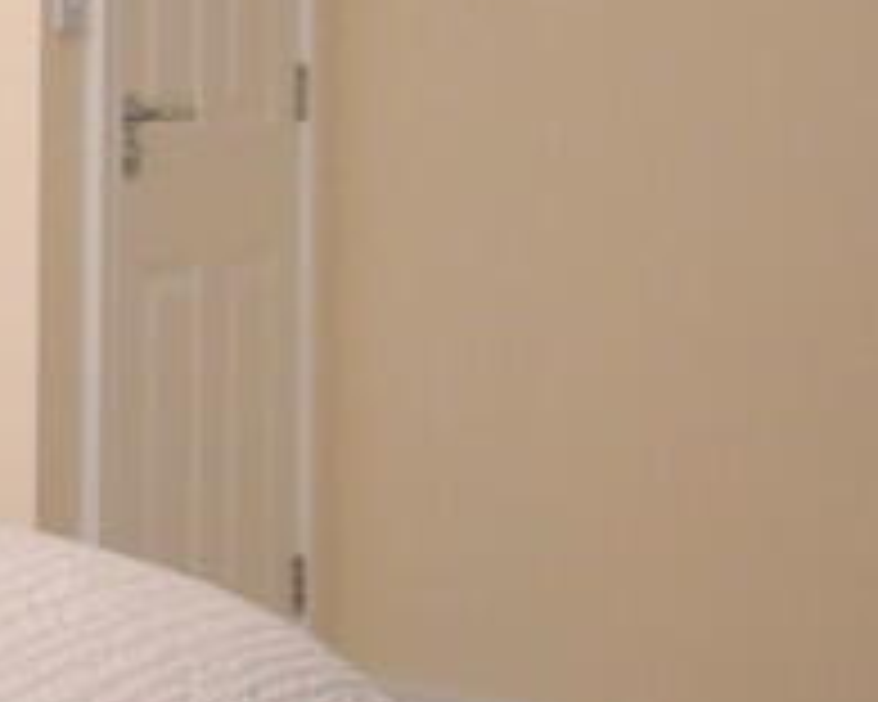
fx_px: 1923
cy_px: 74
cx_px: -837
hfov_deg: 18.2
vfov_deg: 20.3
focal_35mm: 74
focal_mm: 10
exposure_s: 1/125
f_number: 4.5
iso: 800
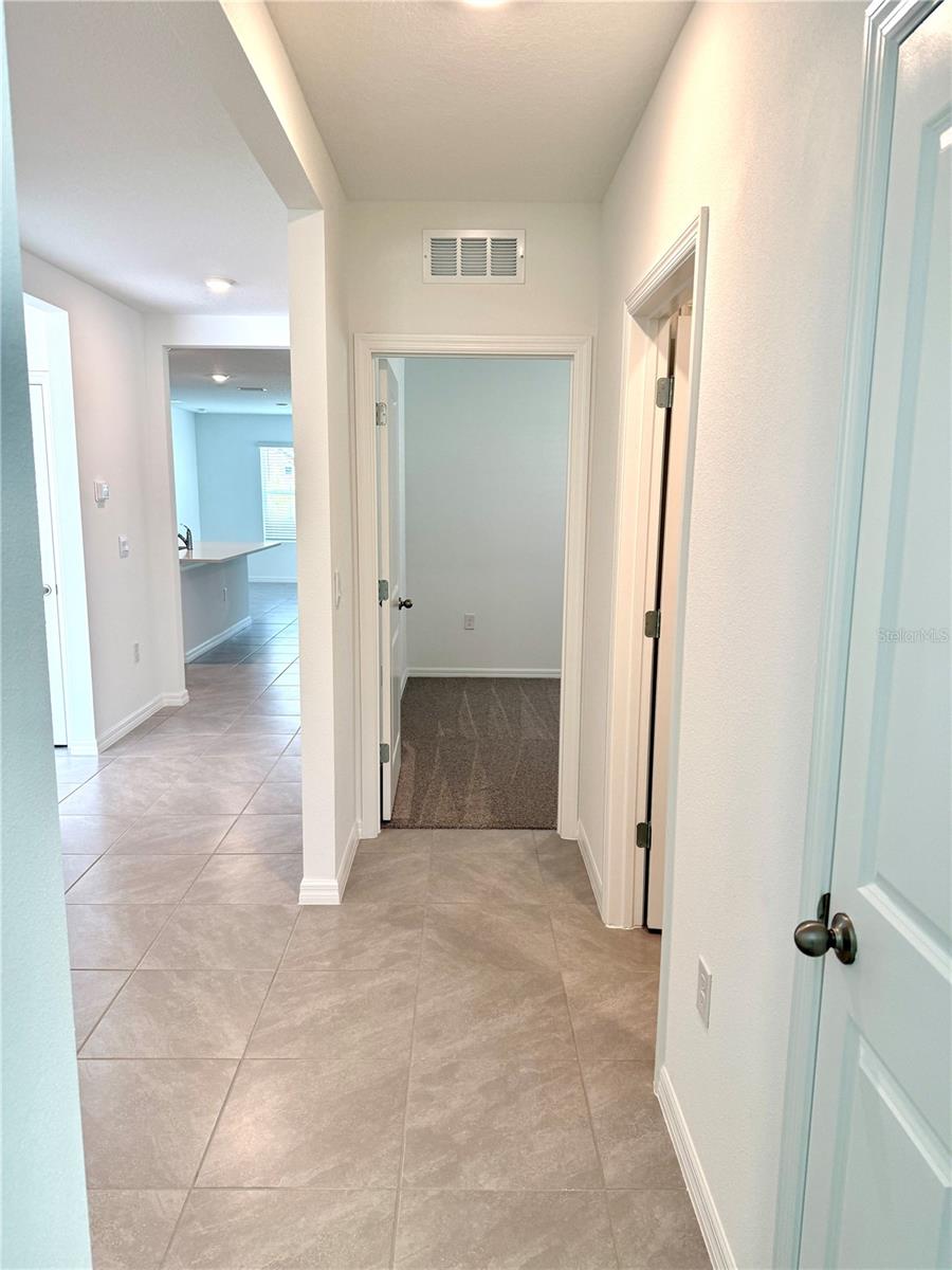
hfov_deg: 56.8
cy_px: 635
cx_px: 476
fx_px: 880
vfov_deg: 71.6
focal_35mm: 24
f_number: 1.78
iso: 125
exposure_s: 1/158
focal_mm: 6.76
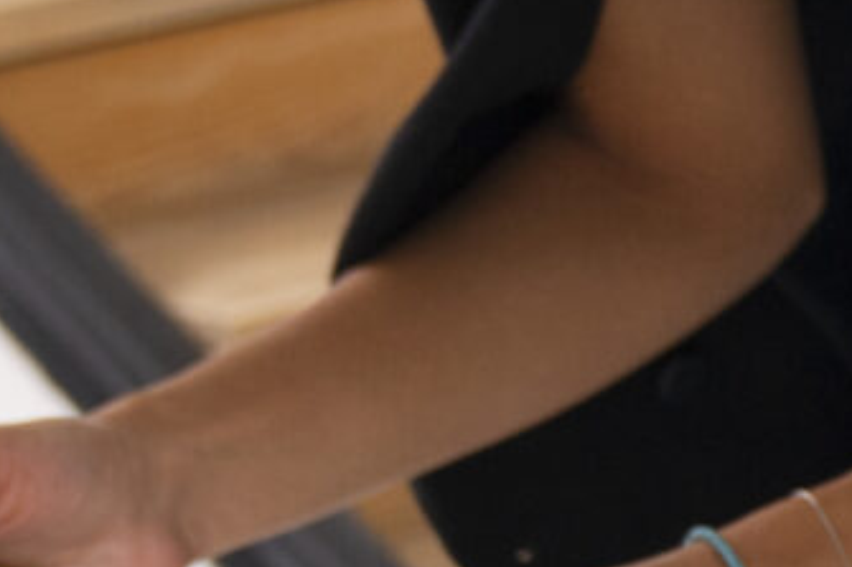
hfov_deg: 7.7
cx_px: 2472
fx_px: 5606
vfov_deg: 5.8
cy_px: 386
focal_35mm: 237
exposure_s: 1/160
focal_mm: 31
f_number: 3.5
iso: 500
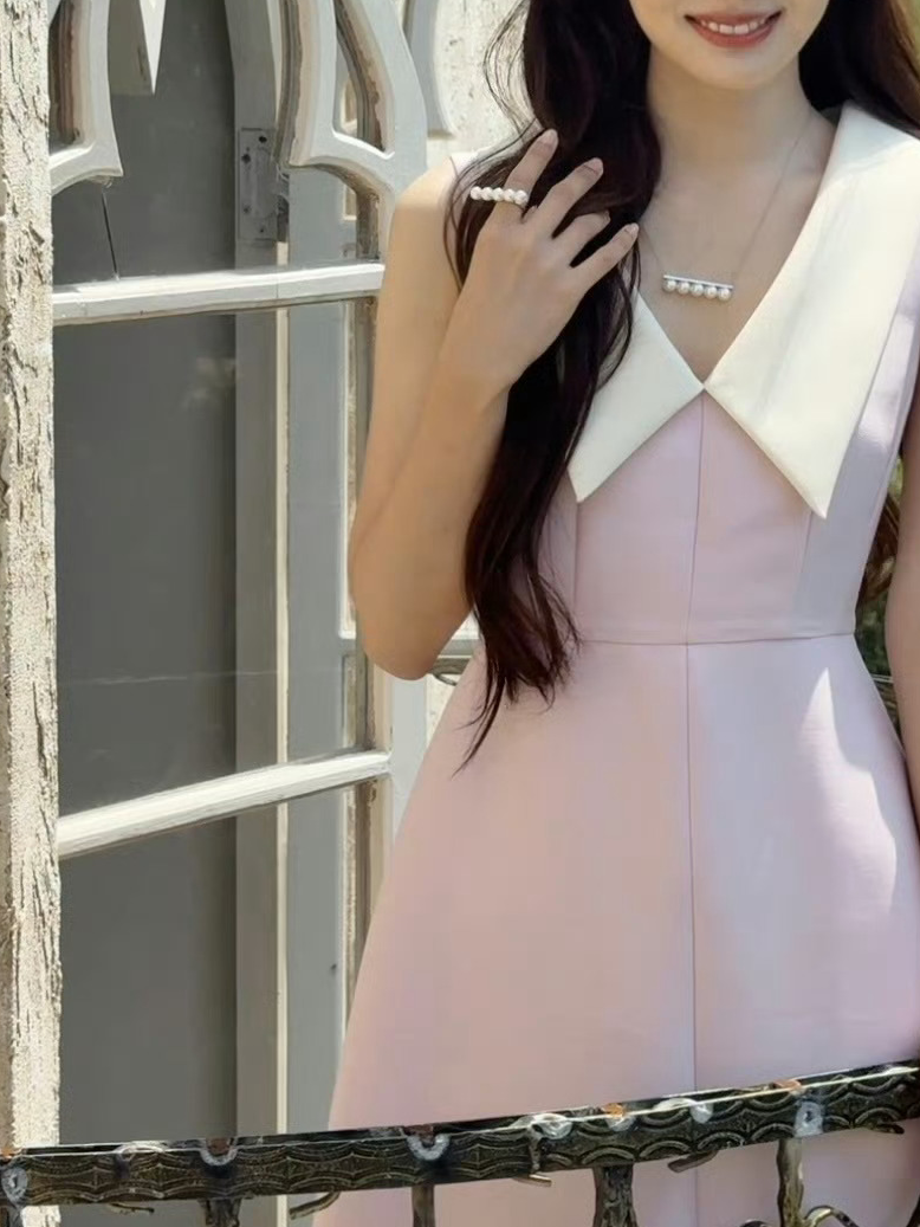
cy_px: 312
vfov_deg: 18.3
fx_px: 3791
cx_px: 503
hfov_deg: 13.8
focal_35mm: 107
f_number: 1.78
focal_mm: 6.76
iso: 80
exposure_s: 1/3704
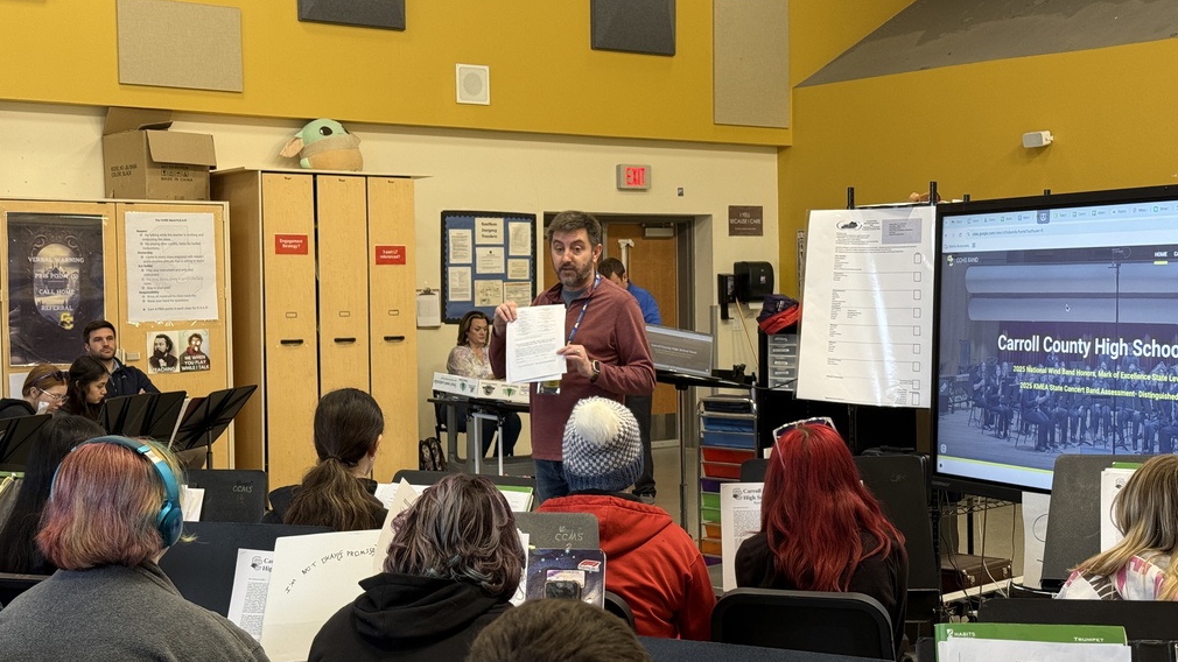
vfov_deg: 22.6
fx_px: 1655
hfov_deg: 39.2
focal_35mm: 53
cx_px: 592
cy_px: 322
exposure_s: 1/60
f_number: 1.78
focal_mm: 6.76
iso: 160
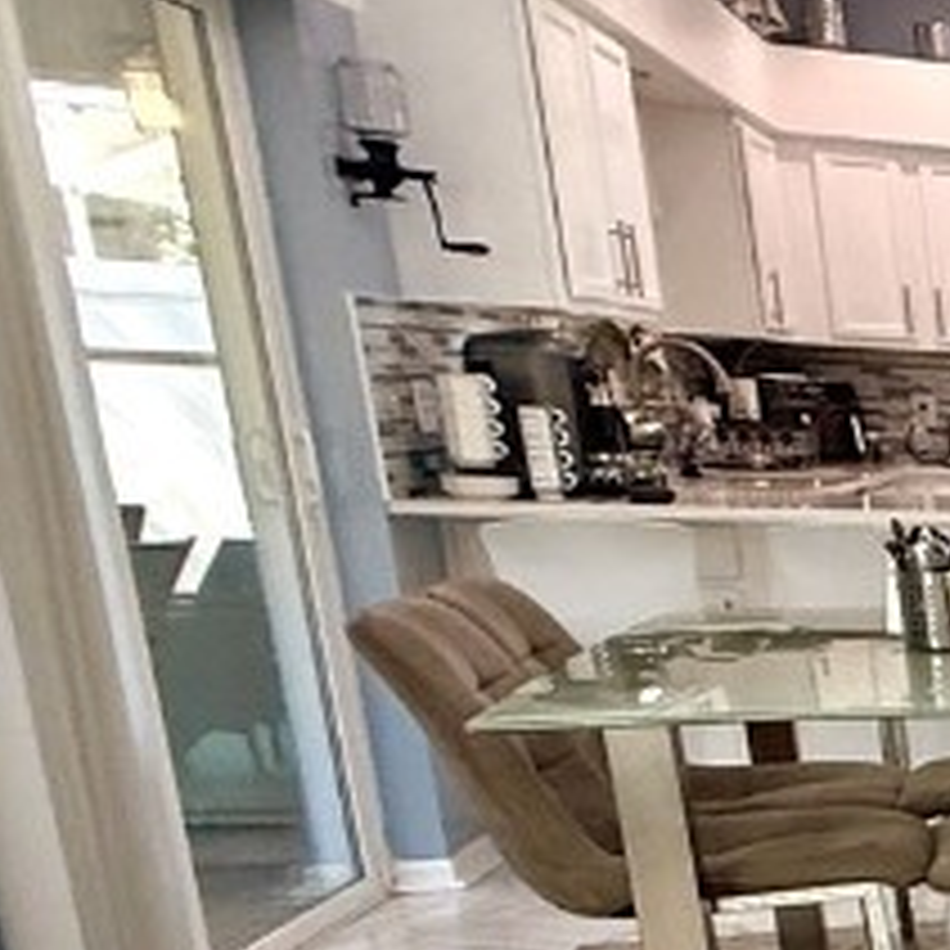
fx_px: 1863
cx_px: 2157
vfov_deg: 27.4
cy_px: 891
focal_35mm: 60
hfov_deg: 16.2
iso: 200
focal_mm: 2.22
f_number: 2.2
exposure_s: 1/120
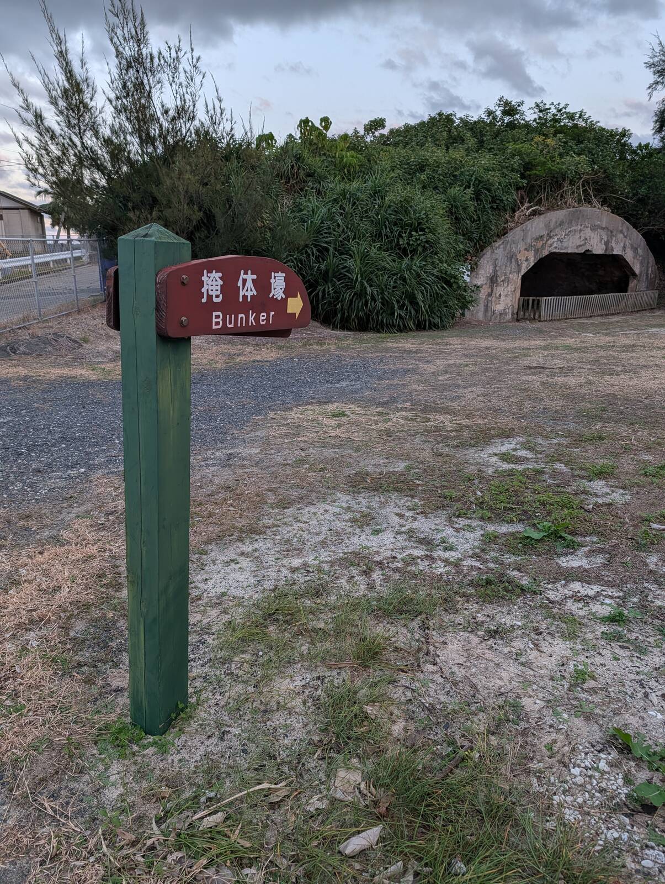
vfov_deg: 71.5
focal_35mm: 24
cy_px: 442
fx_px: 613
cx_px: 332
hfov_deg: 56.9
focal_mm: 6.9
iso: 28
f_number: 1.68
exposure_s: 1/197
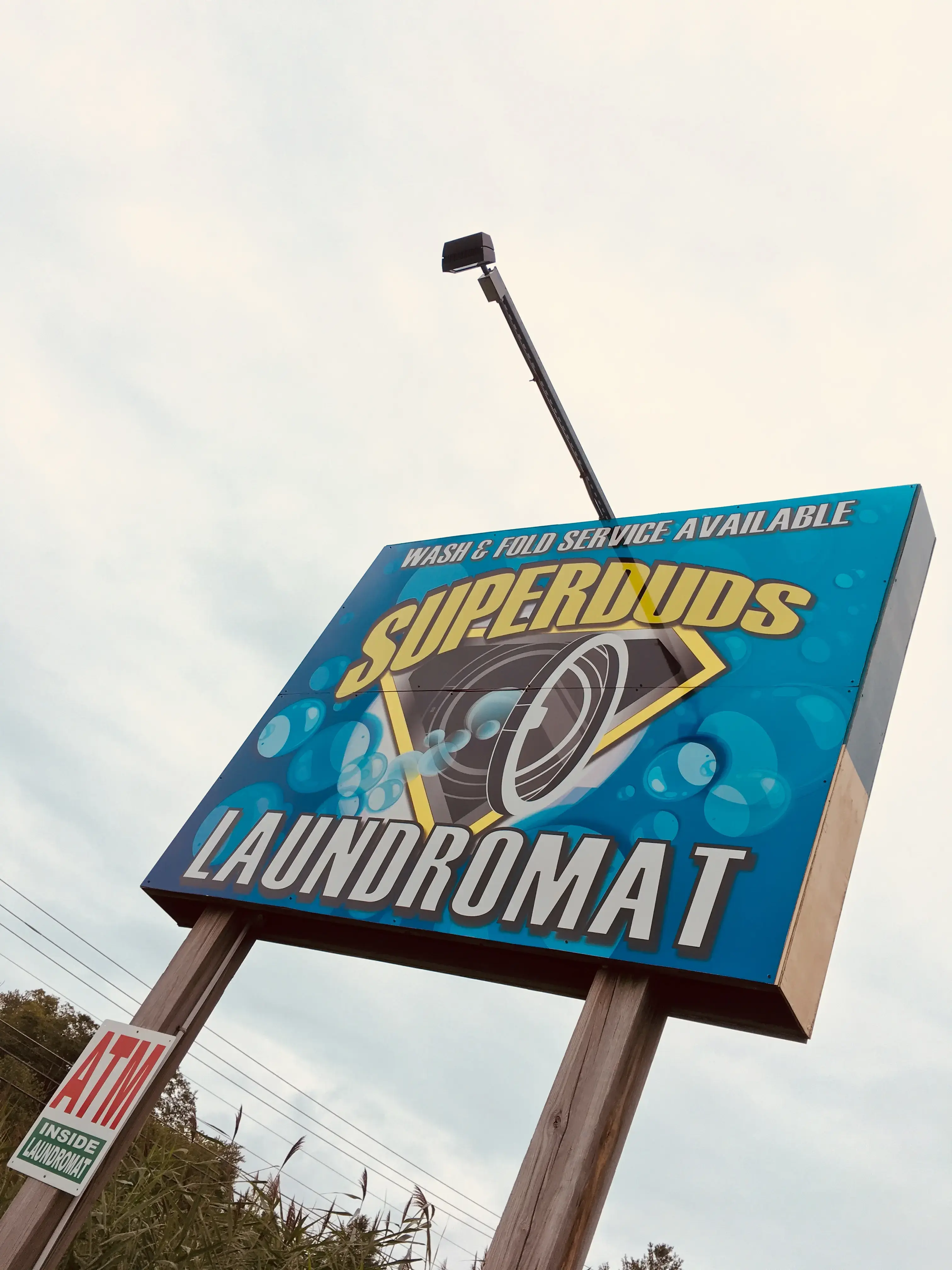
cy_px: 635
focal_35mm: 29
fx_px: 1063
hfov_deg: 48.2
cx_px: 476
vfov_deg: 61.7
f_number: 2.2
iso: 25
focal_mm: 4.15
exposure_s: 1/310
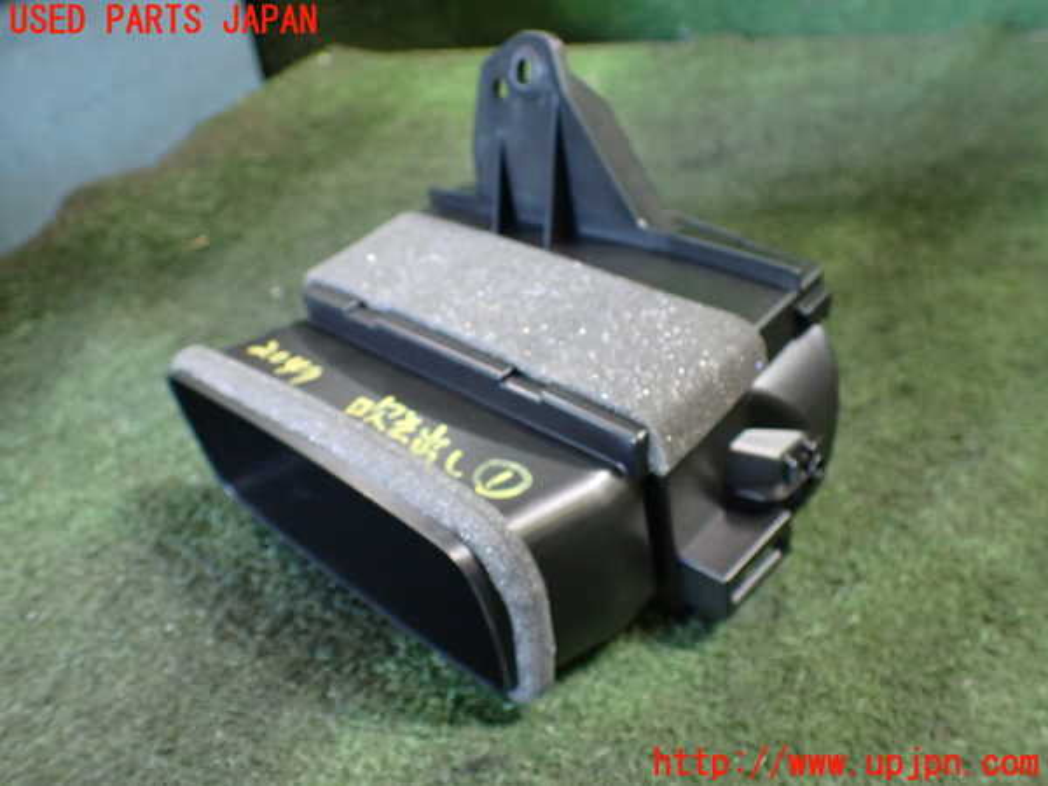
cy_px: 393
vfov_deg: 46.8
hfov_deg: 60.0
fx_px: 908
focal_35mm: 30
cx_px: 524
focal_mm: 5.4
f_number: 2.3
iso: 800
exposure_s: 1/40
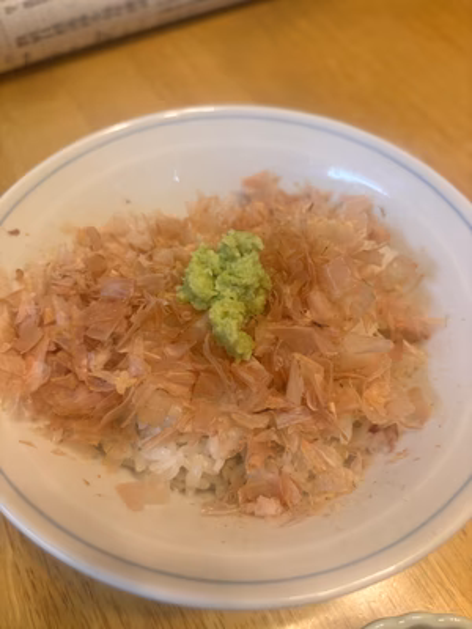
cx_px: 236
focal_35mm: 26
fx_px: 473
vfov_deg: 67.3
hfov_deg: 53.1
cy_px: 314
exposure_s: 1/60
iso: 80
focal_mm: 5.96
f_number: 1.6
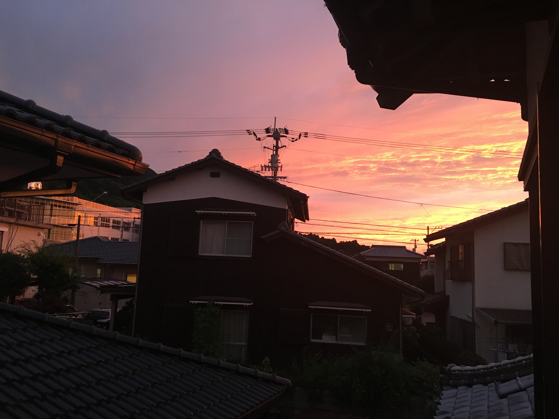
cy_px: 210
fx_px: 468
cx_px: 280
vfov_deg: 48.2
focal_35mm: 29
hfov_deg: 61.7
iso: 200
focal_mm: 4.15
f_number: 2.2
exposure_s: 1/30
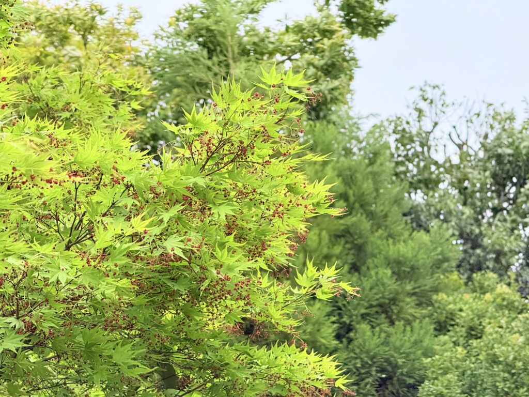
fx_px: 1834
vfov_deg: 12.3
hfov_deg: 16.4
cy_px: 198
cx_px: 264
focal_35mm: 120
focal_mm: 15.66
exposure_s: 1/830
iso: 64
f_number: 2.8
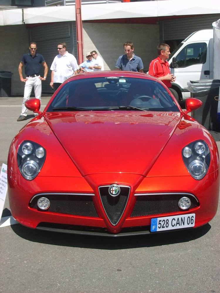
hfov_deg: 28.0
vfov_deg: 36.8
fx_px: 441
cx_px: 110
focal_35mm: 52
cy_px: 146
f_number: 3.3
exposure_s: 1/750
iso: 50
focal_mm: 8.7
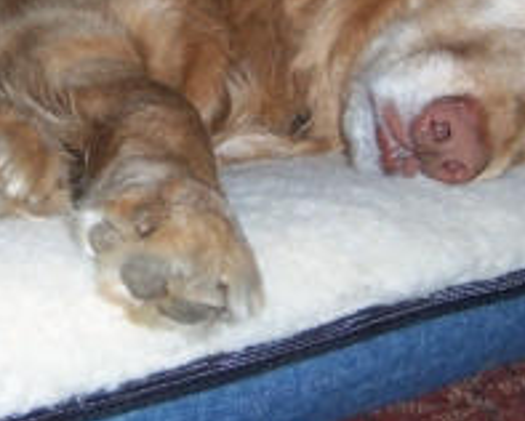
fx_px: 1866
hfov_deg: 16.0
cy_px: 48
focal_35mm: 120
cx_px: 232
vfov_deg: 12.8
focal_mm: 8
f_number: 3.4
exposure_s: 1/60
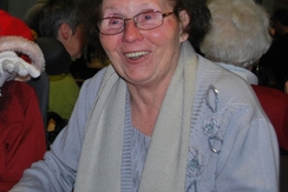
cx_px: 8
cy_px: 29
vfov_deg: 16.7
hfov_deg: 24.1
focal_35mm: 81
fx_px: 648
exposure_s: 1/60
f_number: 3.8
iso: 200
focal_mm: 22
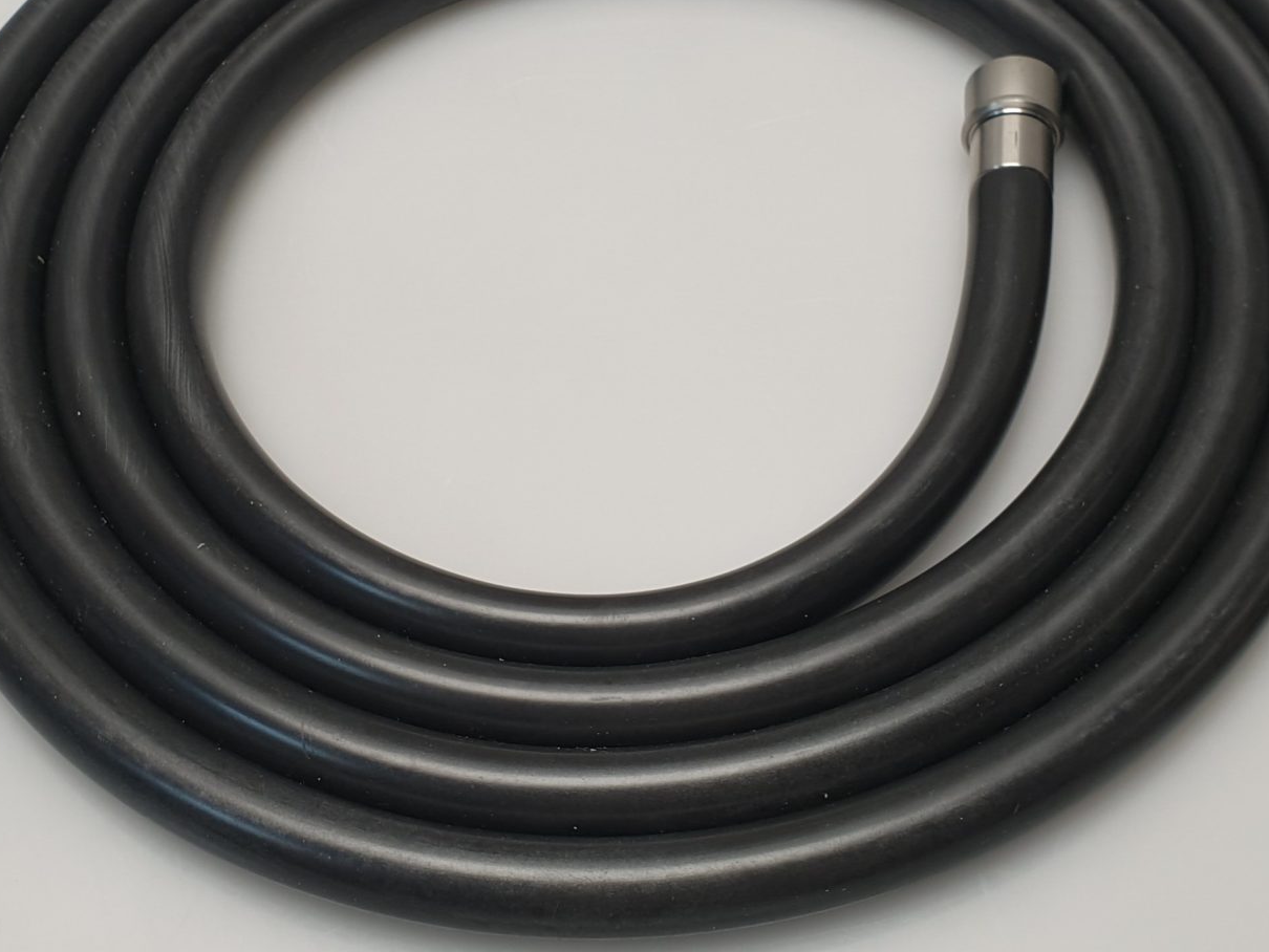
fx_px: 2017
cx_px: 658
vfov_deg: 26.5
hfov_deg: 34.9
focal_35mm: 55
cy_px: 382
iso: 64
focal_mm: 4.3
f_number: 2.4
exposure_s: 1/50
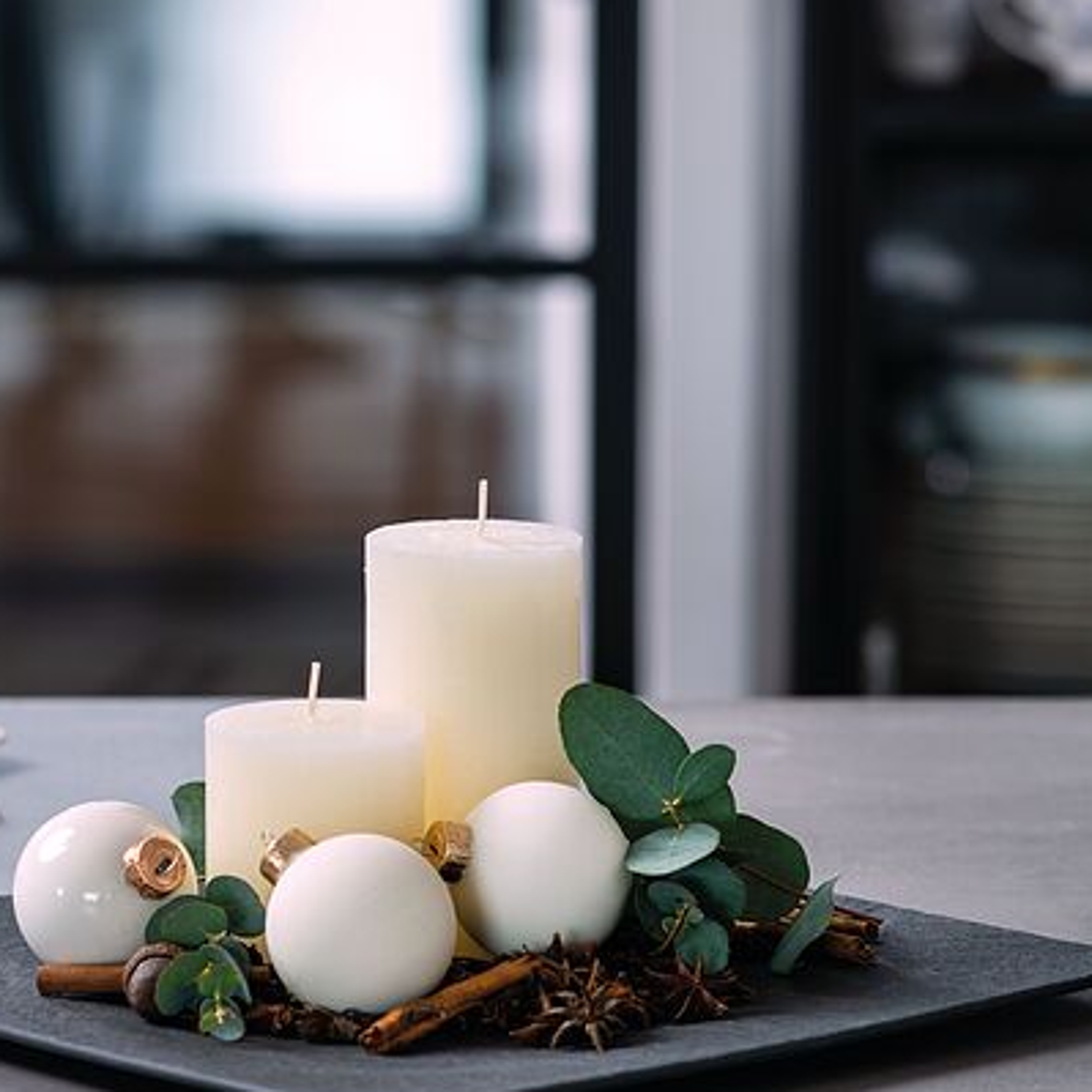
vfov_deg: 9.0
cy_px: 561
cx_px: 207
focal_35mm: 194
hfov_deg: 9.0
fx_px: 6924
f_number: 4.5
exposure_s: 1/15
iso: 100
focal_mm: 105
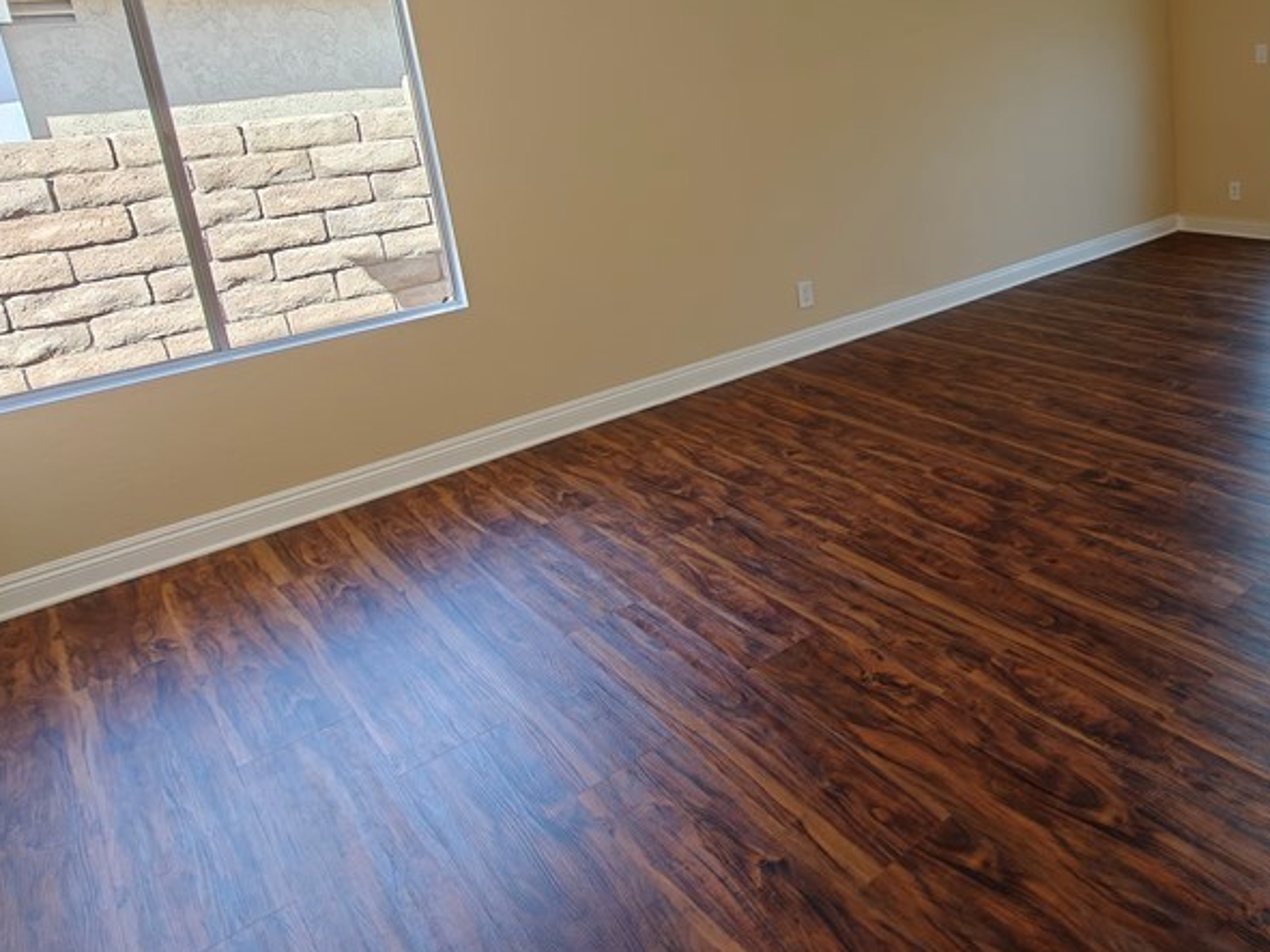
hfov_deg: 62.4
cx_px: 991
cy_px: 290
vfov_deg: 51.7
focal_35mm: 26
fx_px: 954
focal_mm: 2.3
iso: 160
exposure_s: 1/120
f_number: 2
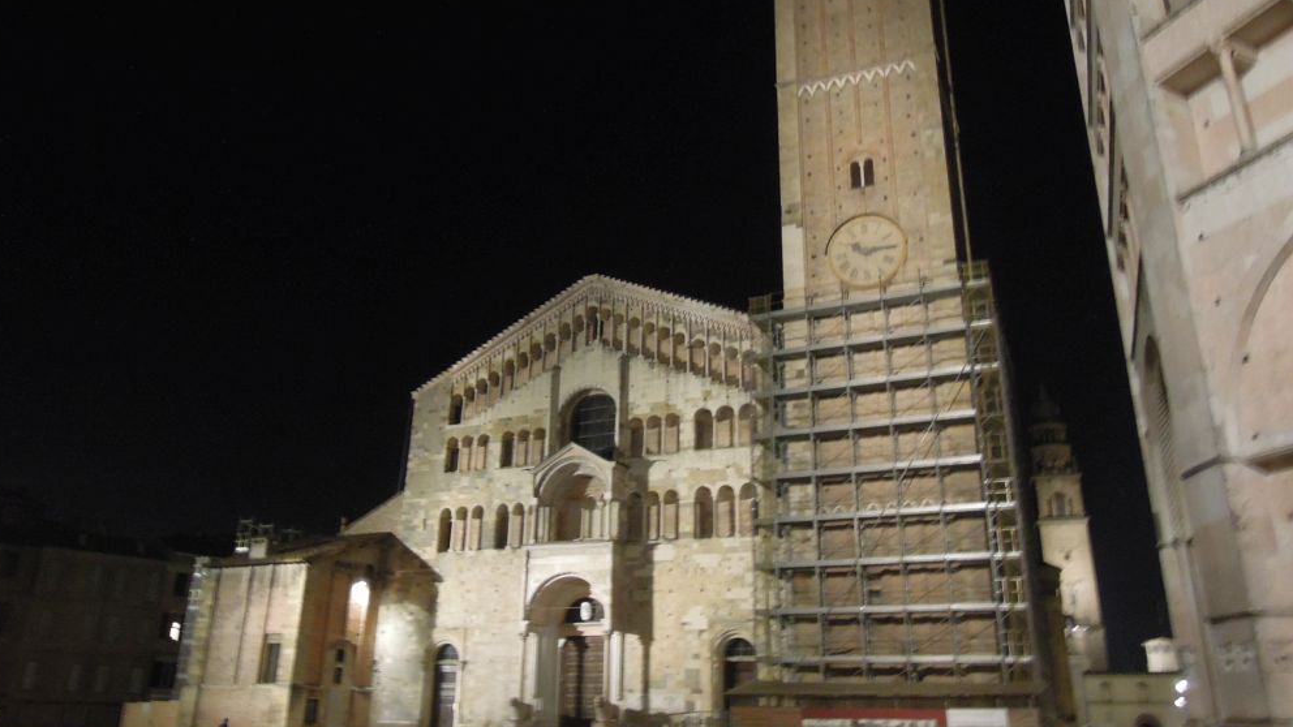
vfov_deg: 42.9
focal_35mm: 27
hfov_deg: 69.8
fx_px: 926
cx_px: 627
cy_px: 341
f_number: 2.5
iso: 800
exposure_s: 1/5
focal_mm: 4.3
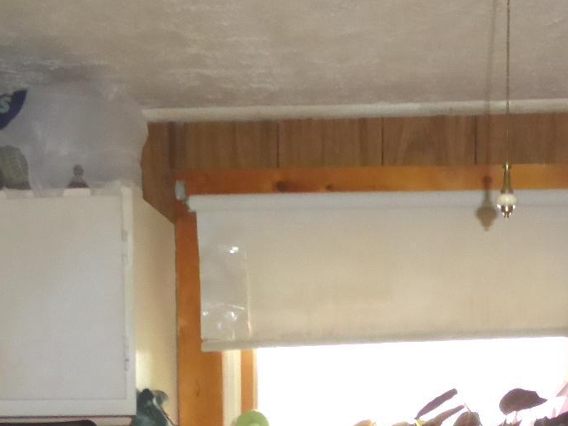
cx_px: 410
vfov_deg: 18.3
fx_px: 1181
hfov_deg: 26.8
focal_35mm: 72
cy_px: 629
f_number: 3.3
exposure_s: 1/60
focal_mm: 4.3
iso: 500
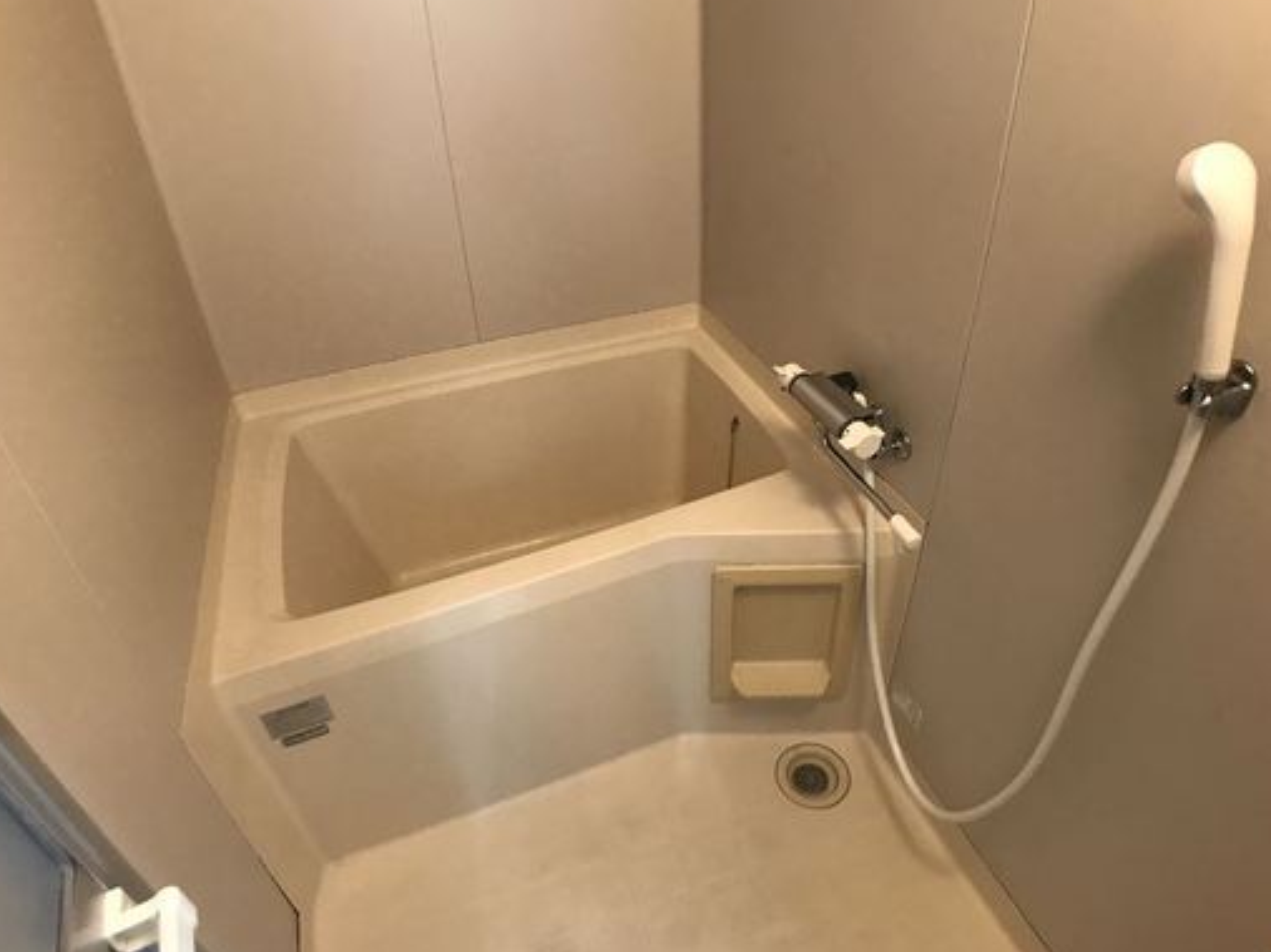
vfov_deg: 45.4
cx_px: 630
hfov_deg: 58.4
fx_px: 1138
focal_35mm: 31
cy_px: 447
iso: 40
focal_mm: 3.99
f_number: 1.8
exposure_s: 1/15
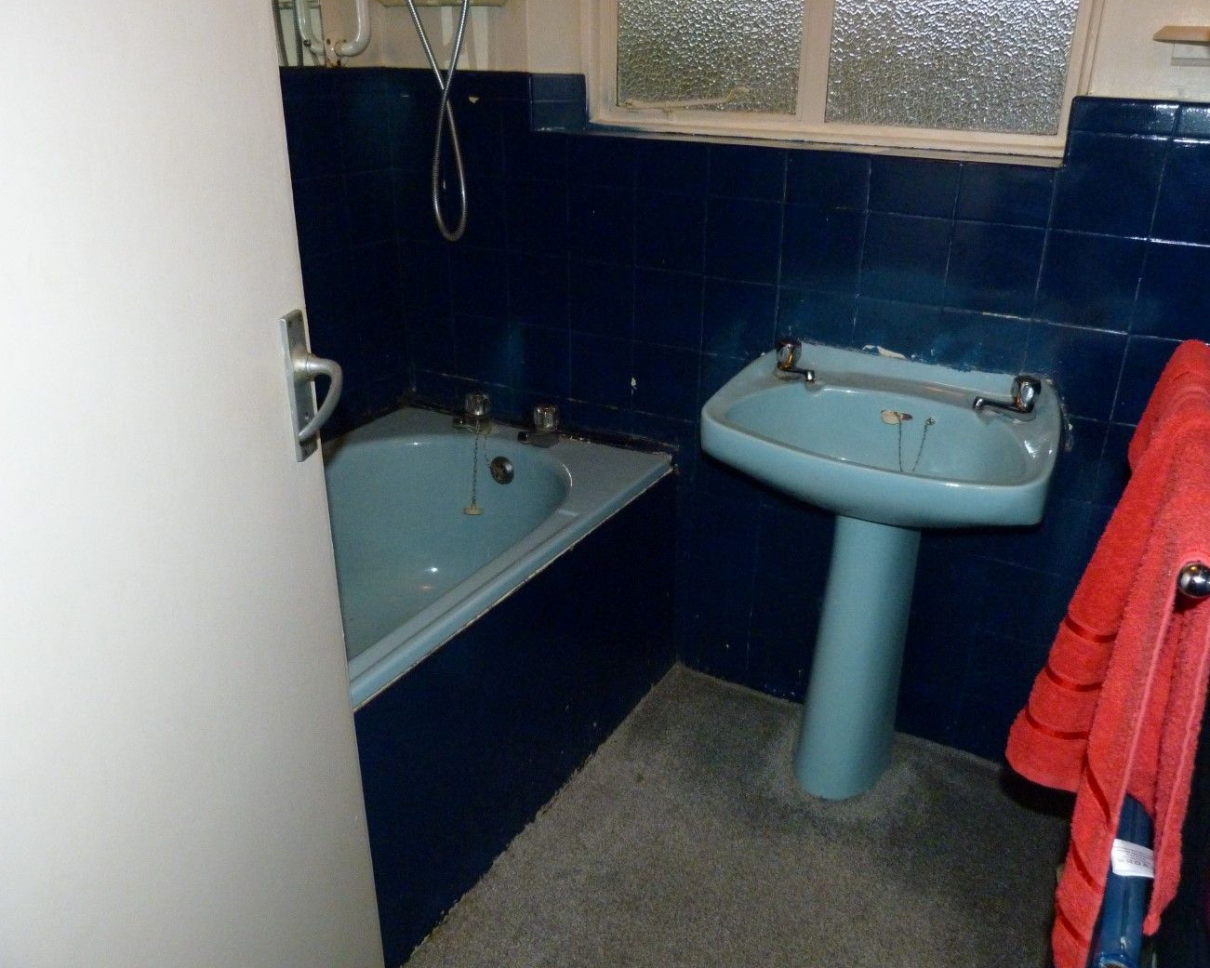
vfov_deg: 53.2
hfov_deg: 64.0
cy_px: 489
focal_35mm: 27
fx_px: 967
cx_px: 647
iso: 400
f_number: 2.8
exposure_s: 1/60
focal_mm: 4.5
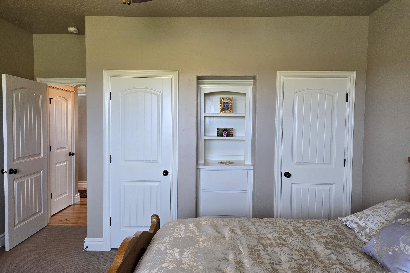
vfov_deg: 53.1
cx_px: 205
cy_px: 133
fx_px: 273
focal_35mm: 24
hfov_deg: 73.7
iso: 125
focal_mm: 5.4
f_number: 1.8
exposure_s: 1/120
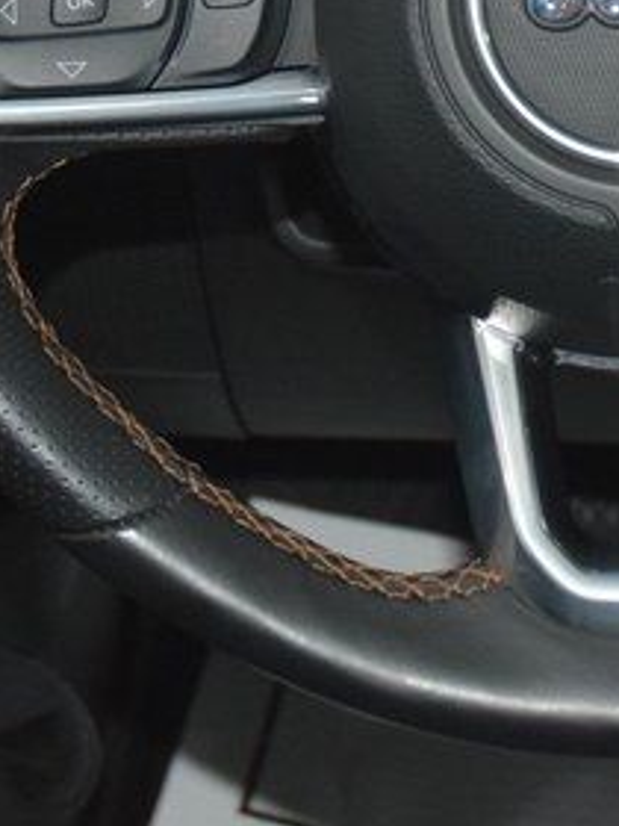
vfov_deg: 14.6
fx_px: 3141
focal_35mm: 132
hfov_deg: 11.1
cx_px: 654
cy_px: -99
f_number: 3.8
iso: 2000
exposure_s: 1/20
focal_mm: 25
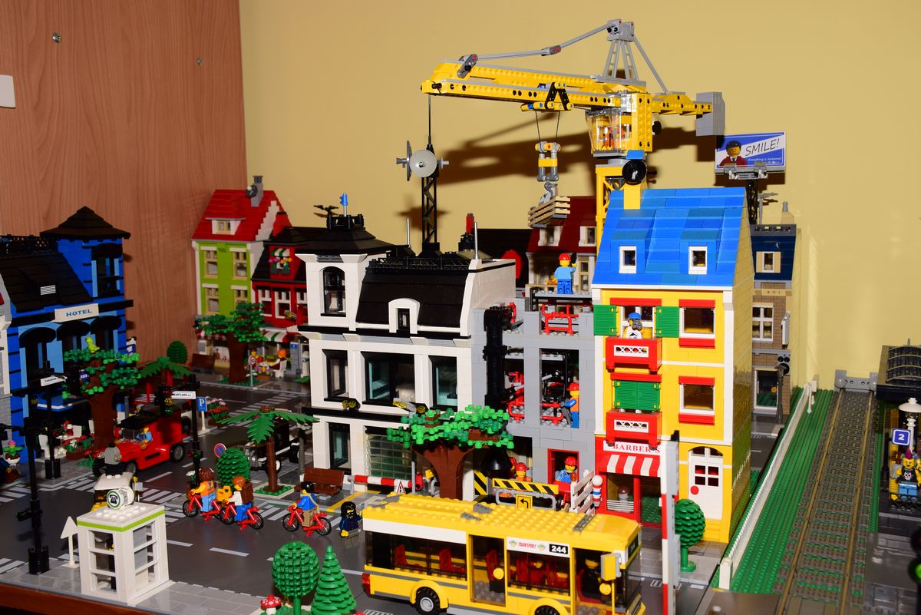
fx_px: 921
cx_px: 460
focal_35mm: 36
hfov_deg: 53.1
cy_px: 308
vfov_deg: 36.9
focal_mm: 24
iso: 400
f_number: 10
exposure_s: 1/60
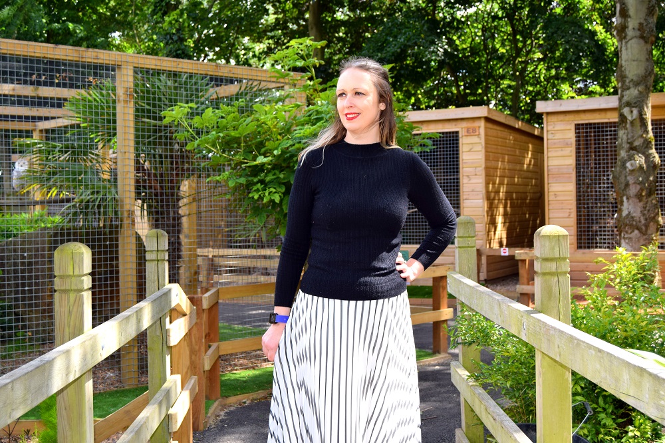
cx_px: 332
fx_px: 886
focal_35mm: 48
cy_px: 222
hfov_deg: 41.1
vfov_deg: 28.1
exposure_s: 1/125
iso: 110
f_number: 5.6
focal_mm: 32
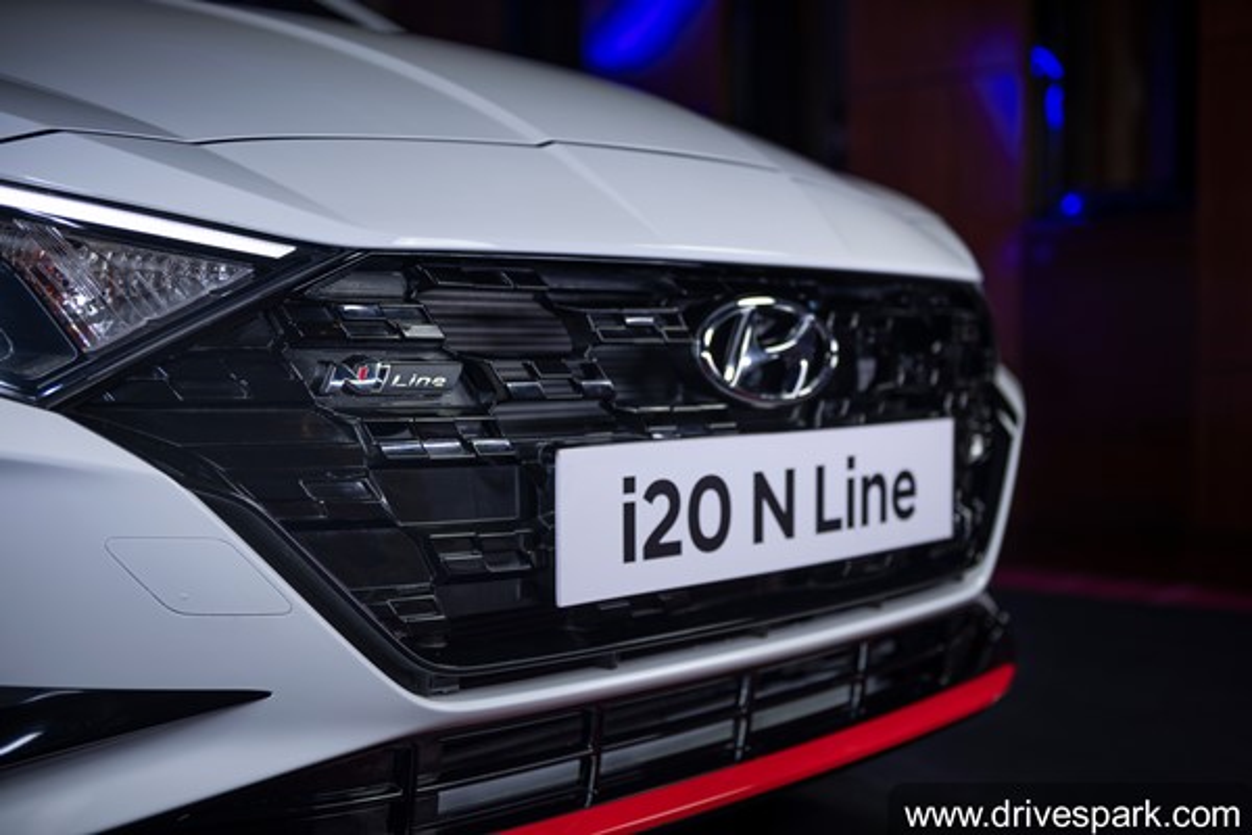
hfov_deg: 43.6
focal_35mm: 45
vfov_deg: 29.9
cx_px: 626
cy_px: 418
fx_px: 1565
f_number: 2.8
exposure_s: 1/80
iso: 100
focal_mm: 45
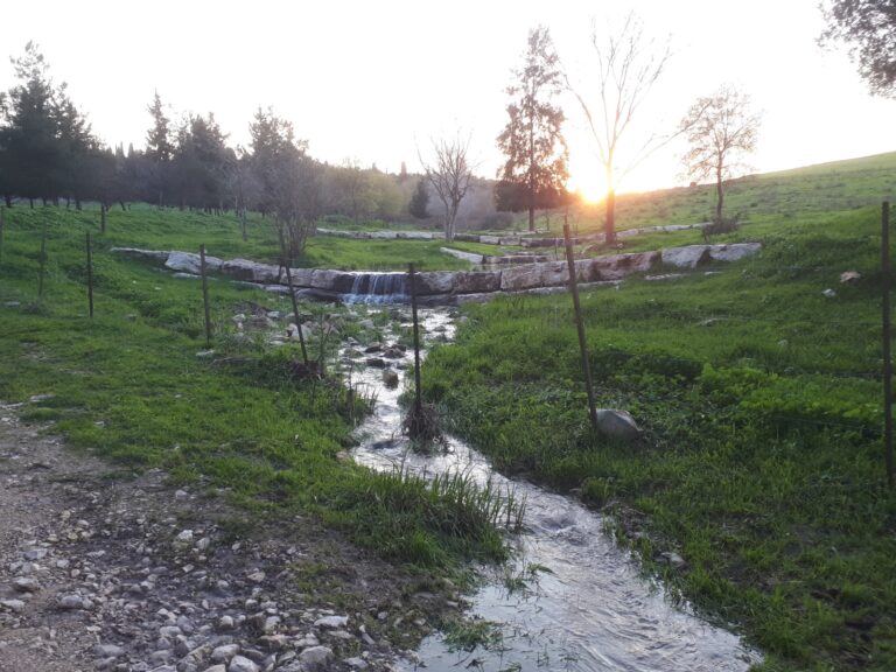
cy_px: 336
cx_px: 448
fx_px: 699
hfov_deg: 65.3
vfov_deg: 51.4
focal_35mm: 27
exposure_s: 1/100
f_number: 1.9
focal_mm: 3.6
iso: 40
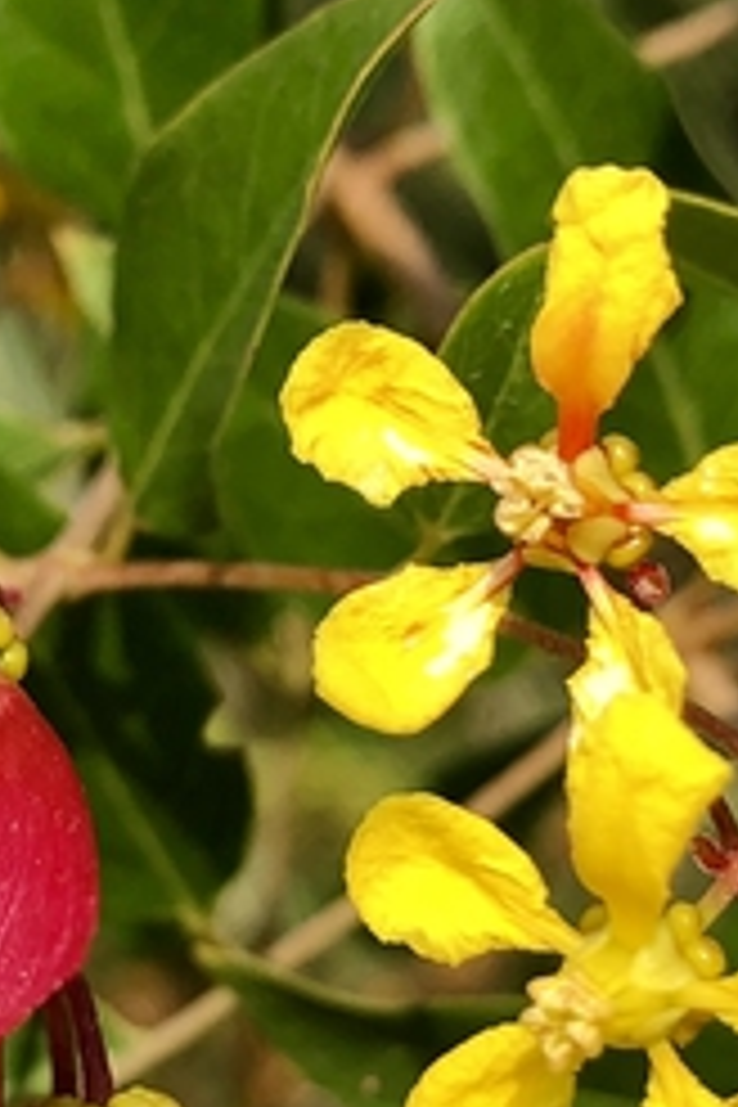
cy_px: 1044
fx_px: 3720
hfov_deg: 11.2
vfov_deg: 16.6
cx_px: 18
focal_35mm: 121
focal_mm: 3.99
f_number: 1.8
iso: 20
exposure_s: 1/1056
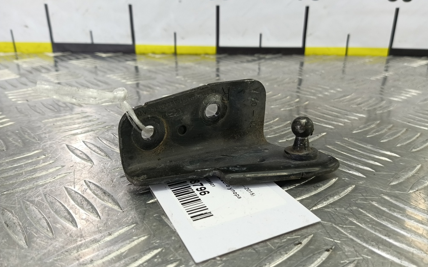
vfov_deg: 49.3
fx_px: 292
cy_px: 135
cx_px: 218
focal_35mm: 25
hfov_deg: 72.5
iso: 127
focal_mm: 4.11
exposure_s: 1/50
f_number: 1.6
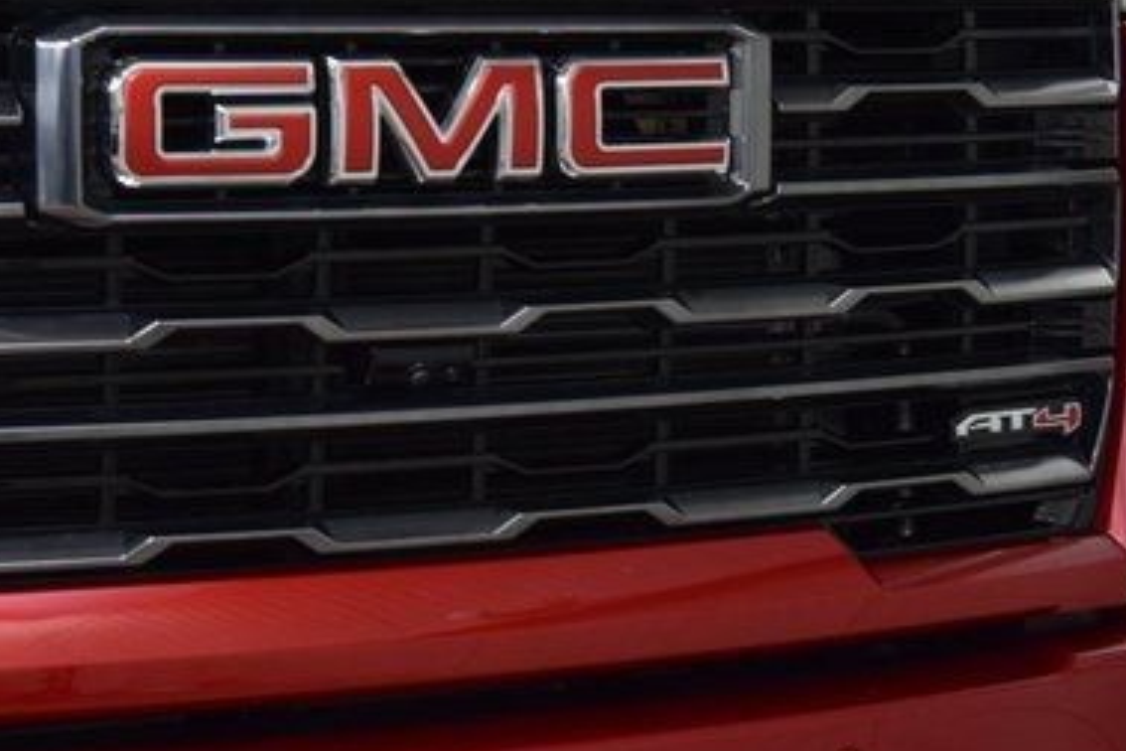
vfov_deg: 10.8
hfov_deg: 16.1
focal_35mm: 127
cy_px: 282
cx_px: 357
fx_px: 3972
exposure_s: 1/60
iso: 1600
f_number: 6.3
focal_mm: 50
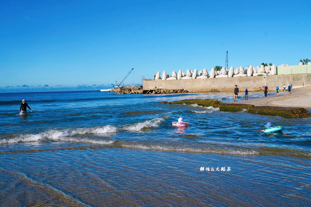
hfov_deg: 50.7
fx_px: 328
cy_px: 104
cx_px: 156
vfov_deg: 35.0
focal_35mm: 38
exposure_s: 1/1250
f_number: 8
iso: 320
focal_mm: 38
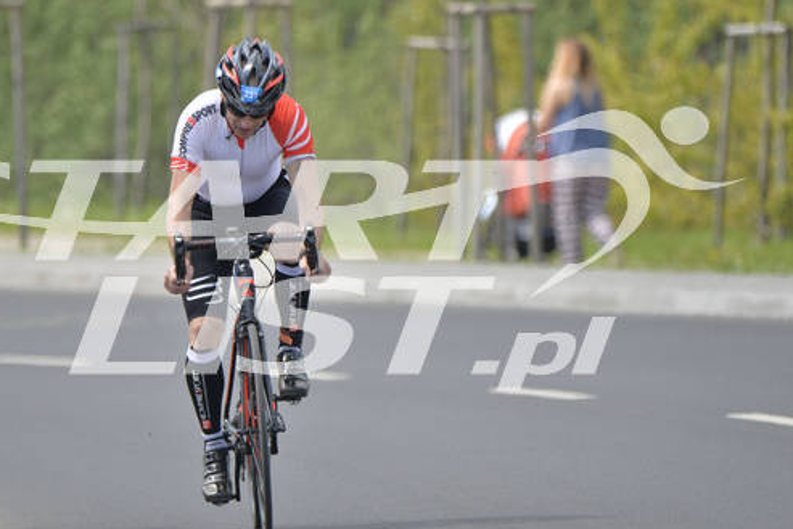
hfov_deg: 2.6
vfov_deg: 1.8
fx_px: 17164
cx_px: 306
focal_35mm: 779
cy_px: 248
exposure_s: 1/2000
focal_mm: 600
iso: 800
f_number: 6.3
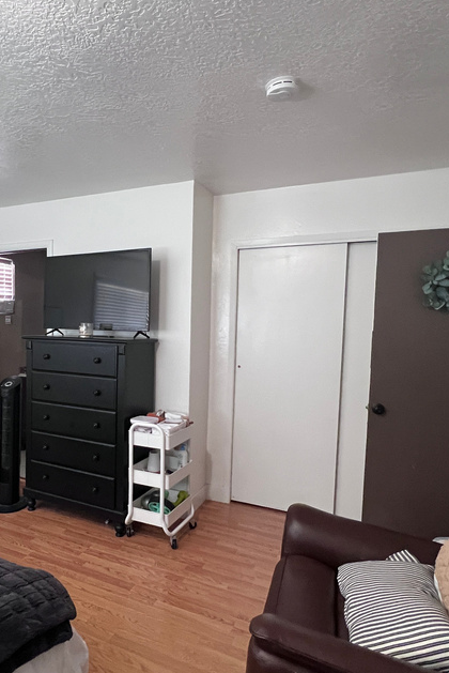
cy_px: 355
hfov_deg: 55.6
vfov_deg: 78.5
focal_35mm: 22
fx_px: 411
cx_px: 137
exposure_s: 1/60
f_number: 1.8
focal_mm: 1.57
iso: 500
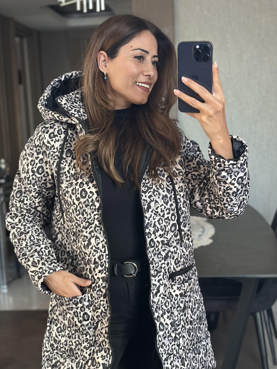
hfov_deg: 23.6
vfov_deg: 31.1
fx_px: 662
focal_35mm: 62
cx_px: 119
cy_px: 213
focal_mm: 6.86
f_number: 1.78
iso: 400
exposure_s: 1/55
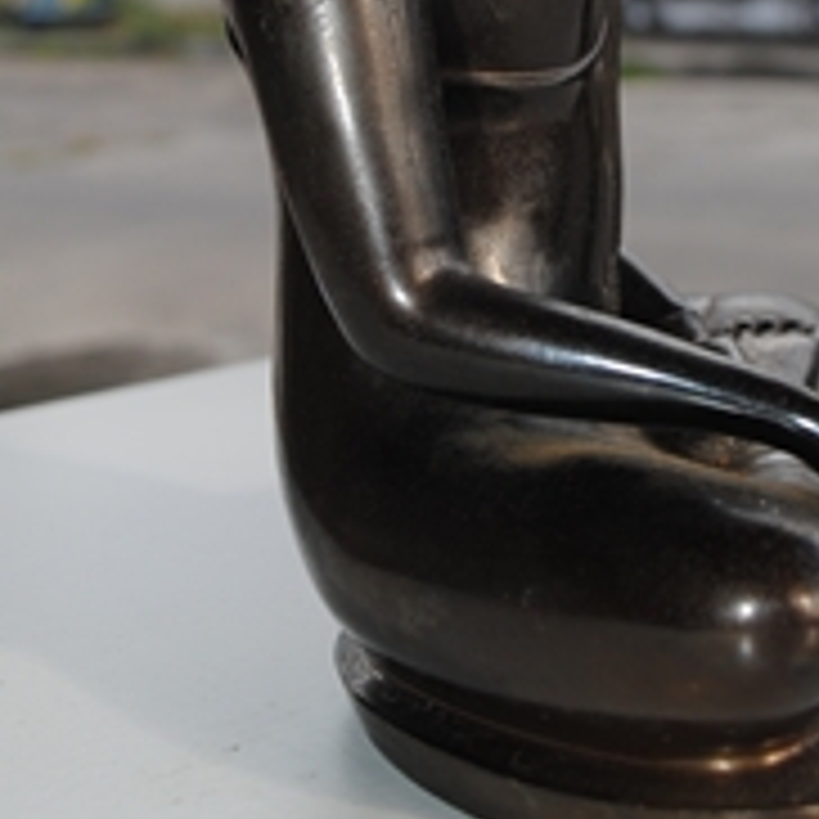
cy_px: 14
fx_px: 2252
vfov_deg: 20.0
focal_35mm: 84
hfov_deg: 20.5
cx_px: 578
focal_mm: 25
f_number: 5
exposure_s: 1/200
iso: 100
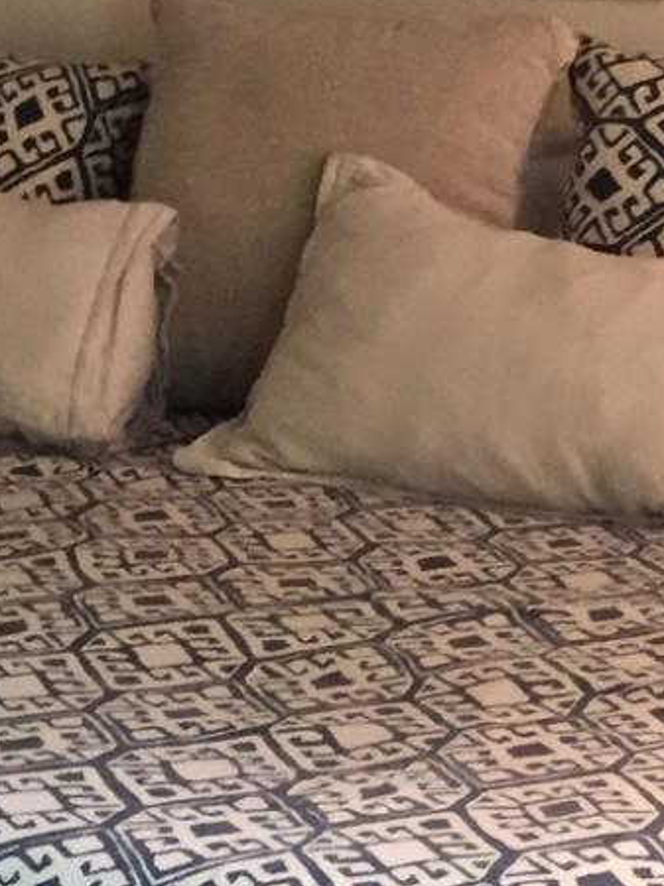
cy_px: 69
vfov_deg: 15.1
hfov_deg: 11.4
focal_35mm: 129
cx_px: 81
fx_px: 3302
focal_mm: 4.15
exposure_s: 1/15
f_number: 2.2
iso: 320
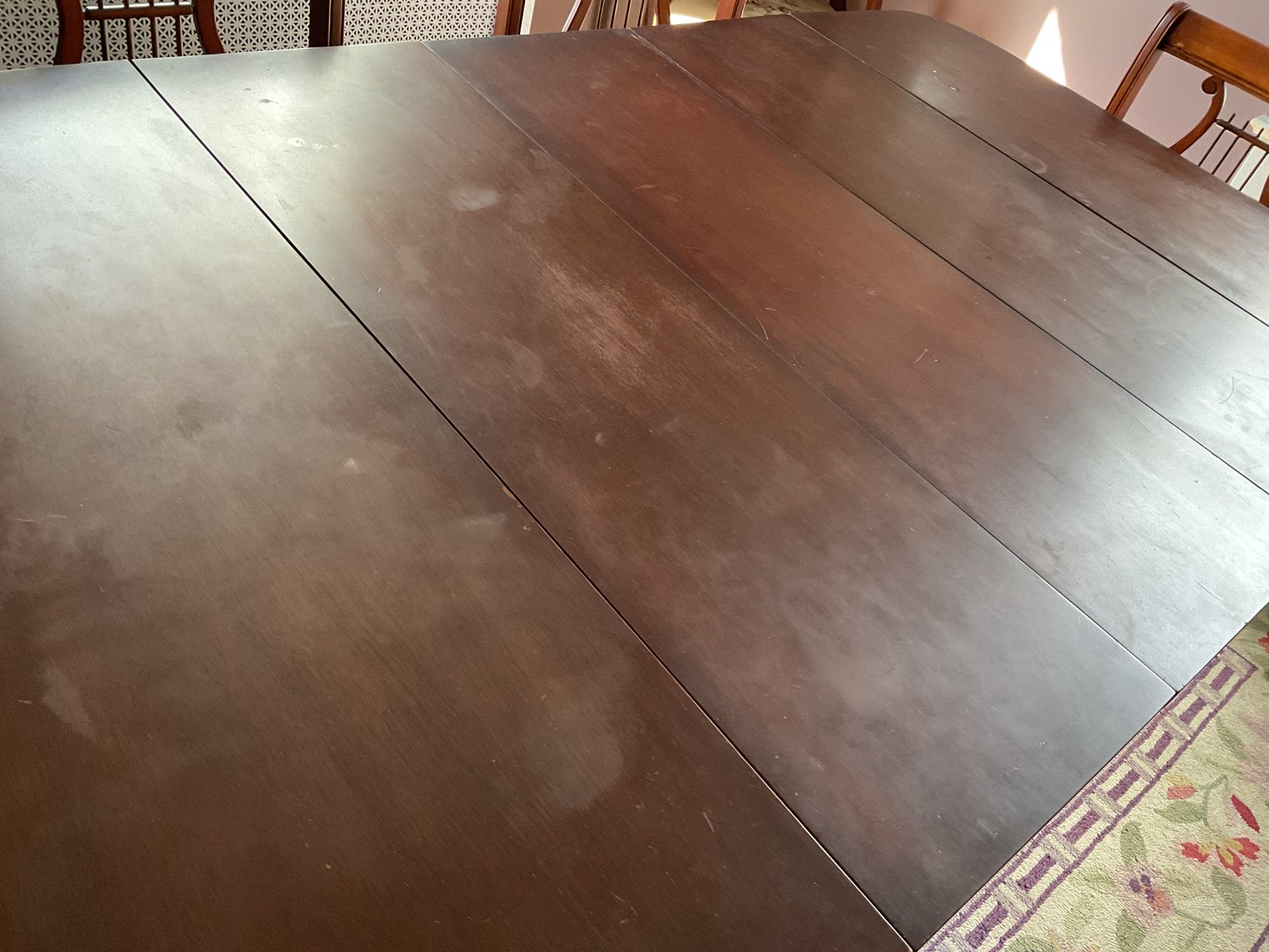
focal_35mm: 29
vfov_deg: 48.2
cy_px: 476
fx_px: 1063
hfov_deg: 61.7
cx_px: 634
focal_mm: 3
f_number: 1.8
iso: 200
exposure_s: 1/60
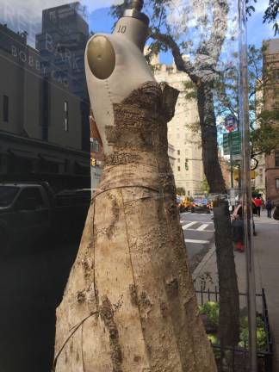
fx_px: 312
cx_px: 140
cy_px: 186
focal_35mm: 29
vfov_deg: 61.7
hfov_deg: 48.2
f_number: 2.2
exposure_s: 1/366
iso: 32
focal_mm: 4.15
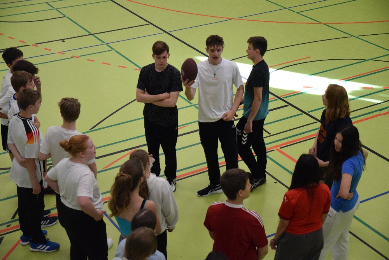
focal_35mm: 60
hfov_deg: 33.4
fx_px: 648
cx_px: 194
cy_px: 130
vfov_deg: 22.6
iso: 3200
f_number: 3.5
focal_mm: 40
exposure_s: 1/500
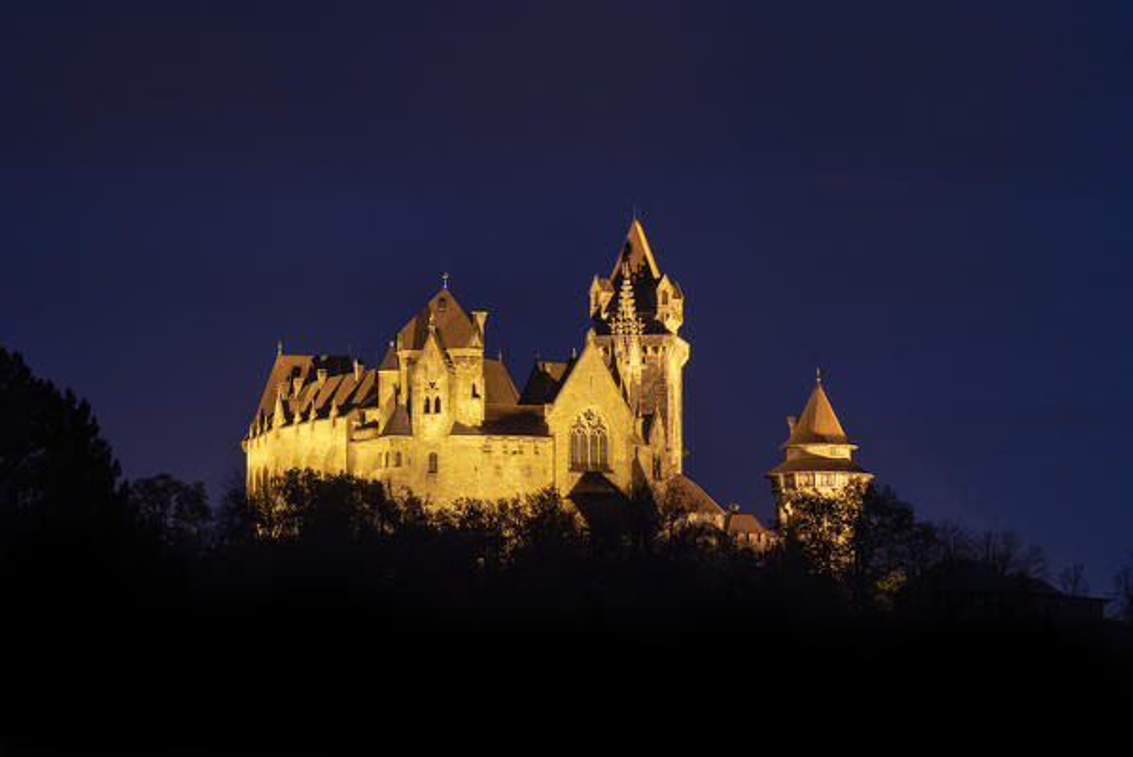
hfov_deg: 12.8
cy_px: 378
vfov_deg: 8.6
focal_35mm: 160
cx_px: 566
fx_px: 5038
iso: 800
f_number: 4
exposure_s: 1/1.67
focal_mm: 160
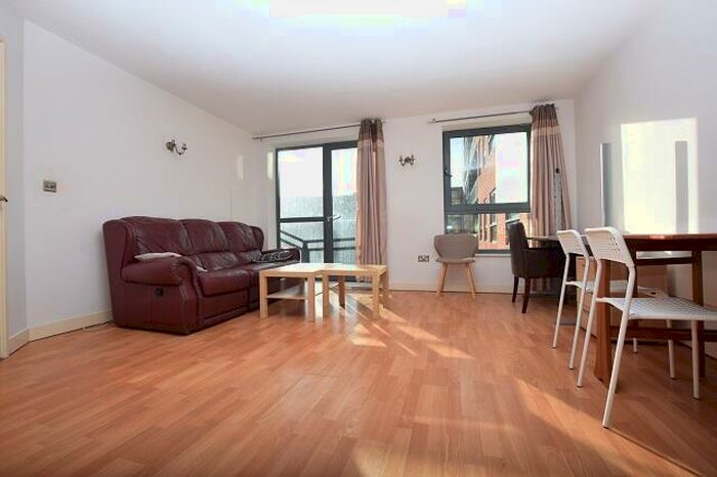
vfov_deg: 77.3
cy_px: 238
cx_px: 358
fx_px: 299
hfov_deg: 100.4
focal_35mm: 15
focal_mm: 10
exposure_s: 1/250
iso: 250
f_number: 8
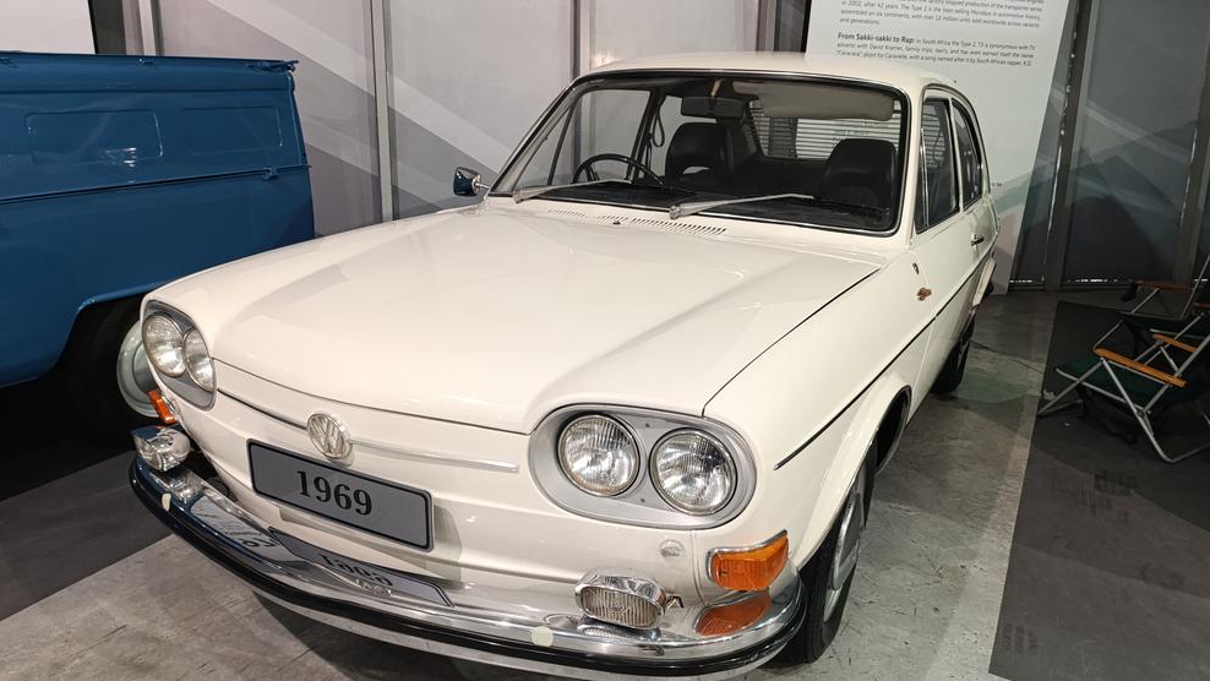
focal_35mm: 26
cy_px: 432
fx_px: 834
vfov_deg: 44.0
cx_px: 606
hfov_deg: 71.9
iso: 1250
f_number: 1.6
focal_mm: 6.14
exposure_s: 1/50
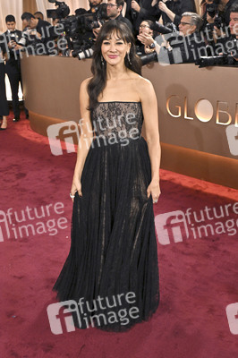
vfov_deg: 48.5
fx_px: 397
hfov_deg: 33.3
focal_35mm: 40
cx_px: 119
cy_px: 179
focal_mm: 40
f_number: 5.6
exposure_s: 1/320
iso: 2500
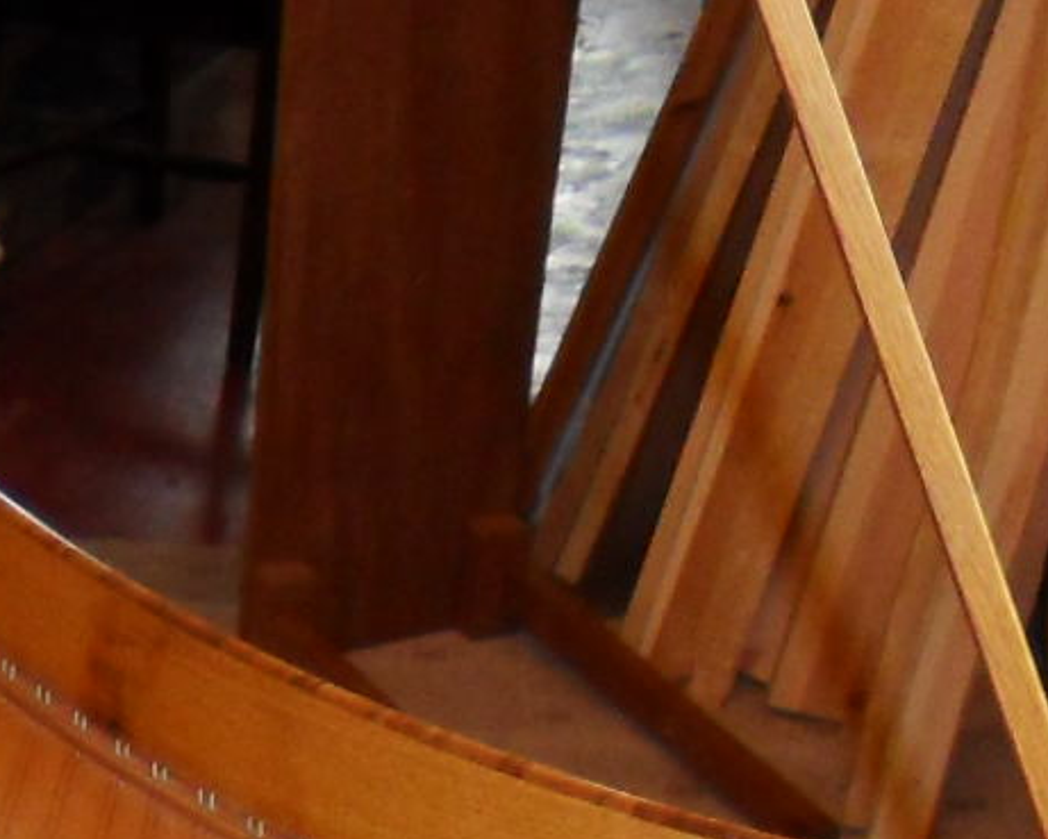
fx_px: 3226
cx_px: -284
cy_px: 1562
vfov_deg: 13.2
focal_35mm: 104
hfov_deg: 17.4
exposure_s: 1/30
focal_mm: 4.2
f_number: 3.3
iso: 200
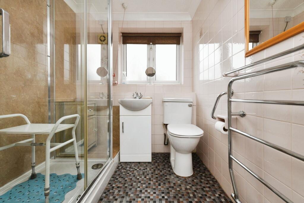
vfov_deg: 77.3
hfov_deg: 100.4
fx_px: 127
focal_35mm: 15
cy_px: 102
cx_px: 152
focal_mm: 15
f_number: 10
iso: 800
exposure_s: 1/60
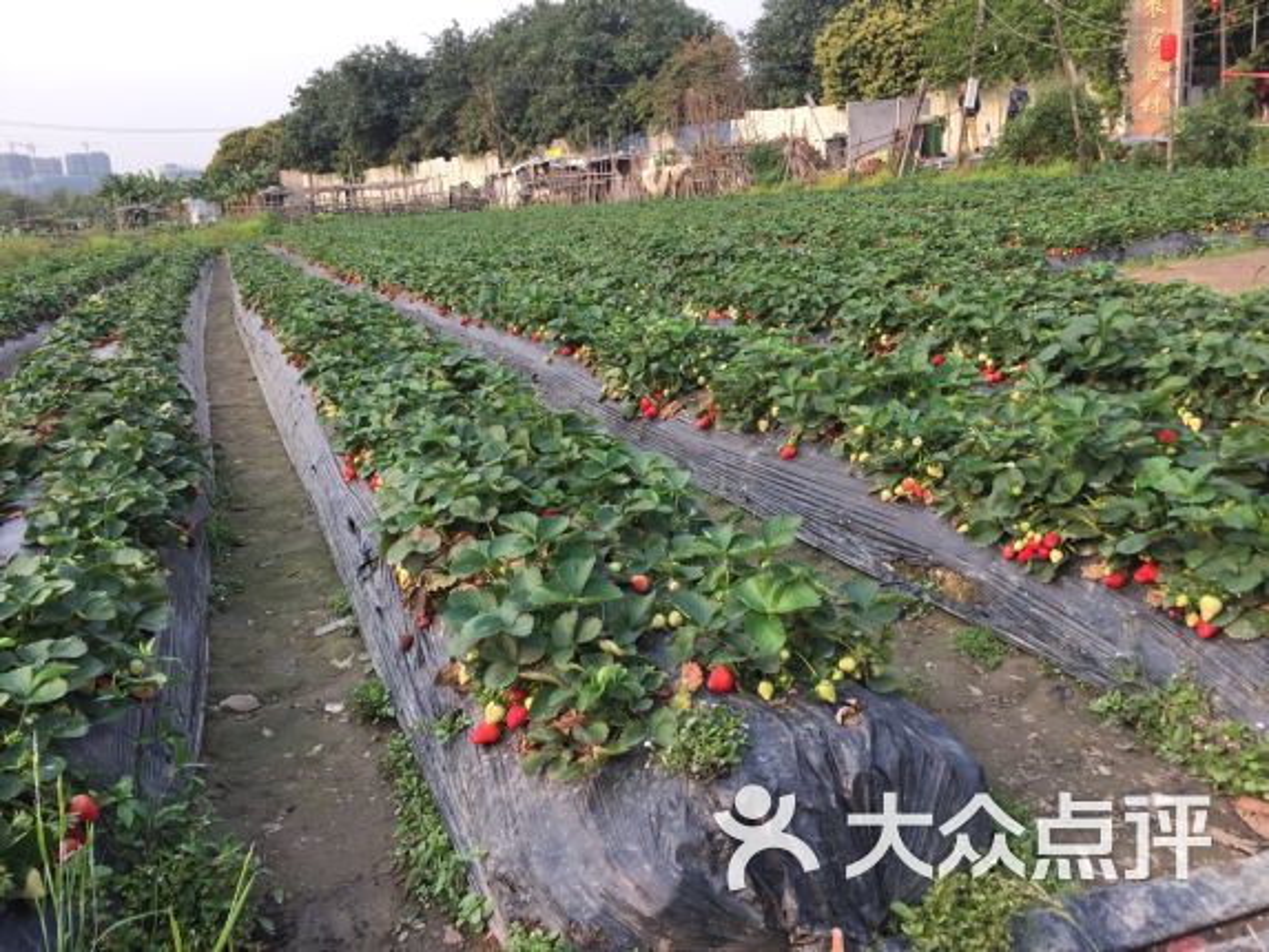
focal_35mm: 29
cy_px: 476
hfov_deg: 61.6
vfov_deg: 48.2
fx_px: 1063
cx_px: 634
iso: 32
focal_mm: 4.15
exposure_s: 1/327
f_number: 2.2
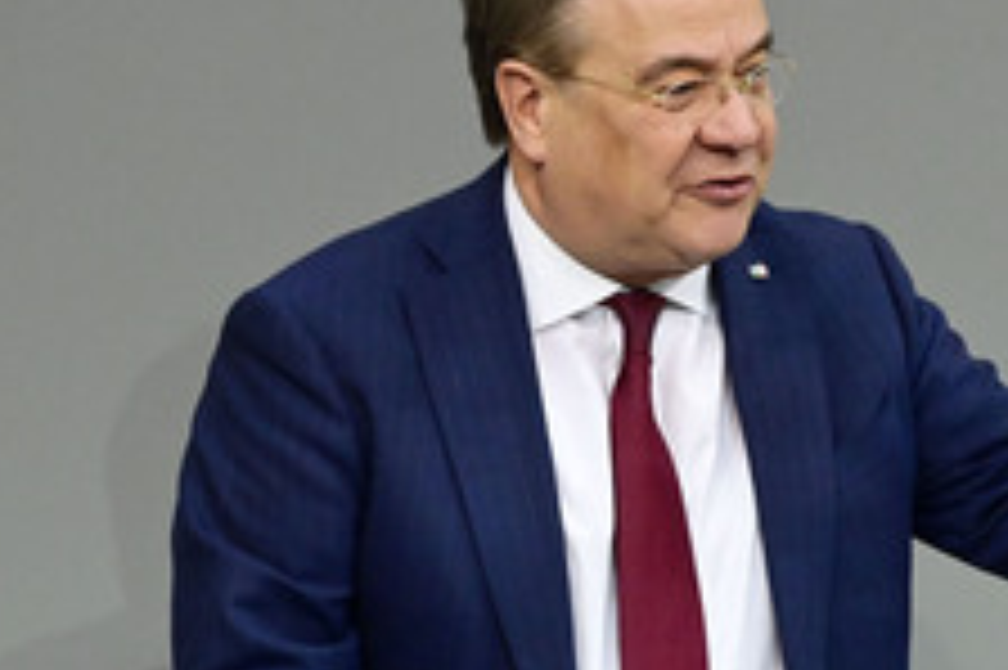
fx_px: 21404
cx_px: 673
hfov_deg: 2.7
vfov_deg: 1.8
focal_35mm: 765
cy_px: 450
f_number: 6.3
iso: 10000
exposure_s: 1/320
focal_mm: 380
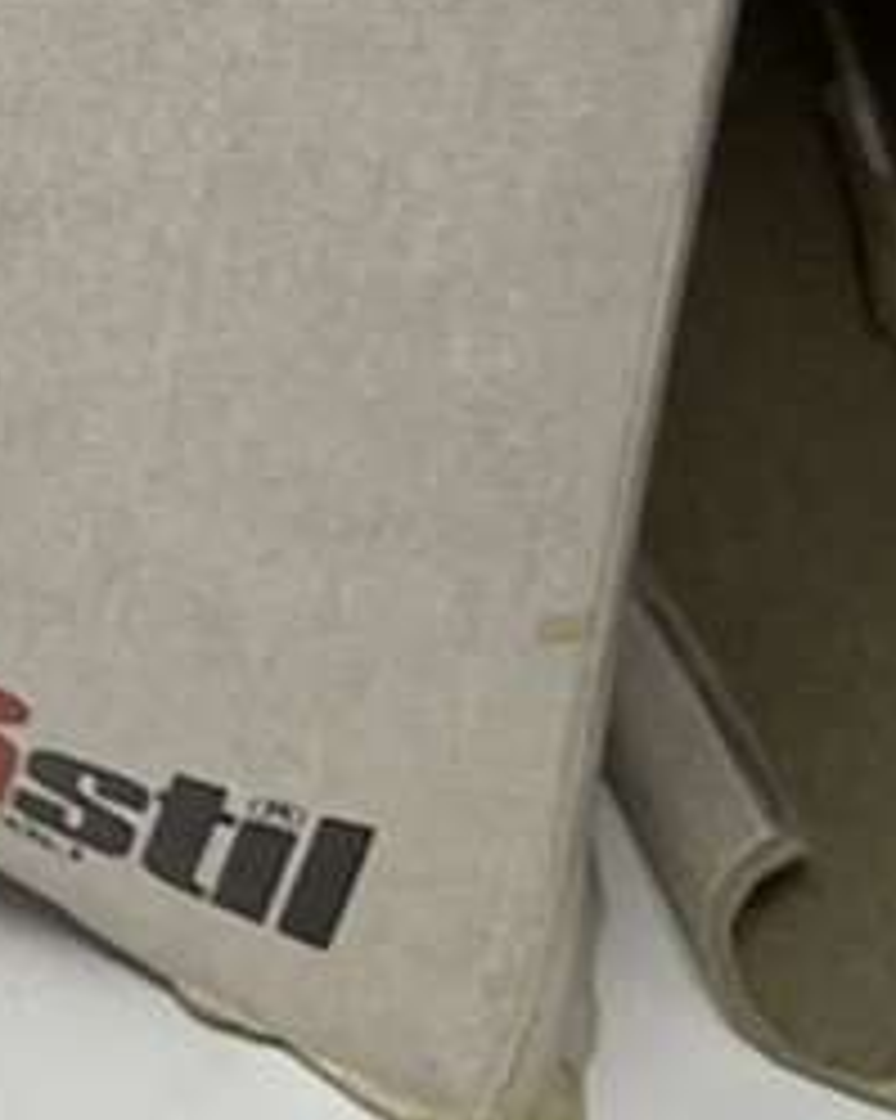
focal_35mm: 204
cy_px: -1979
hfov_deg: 6.6
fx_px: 6766
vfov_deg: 8.3
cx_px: -2193
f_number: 1.6
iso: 32
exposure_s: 1/293
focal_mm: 4.2
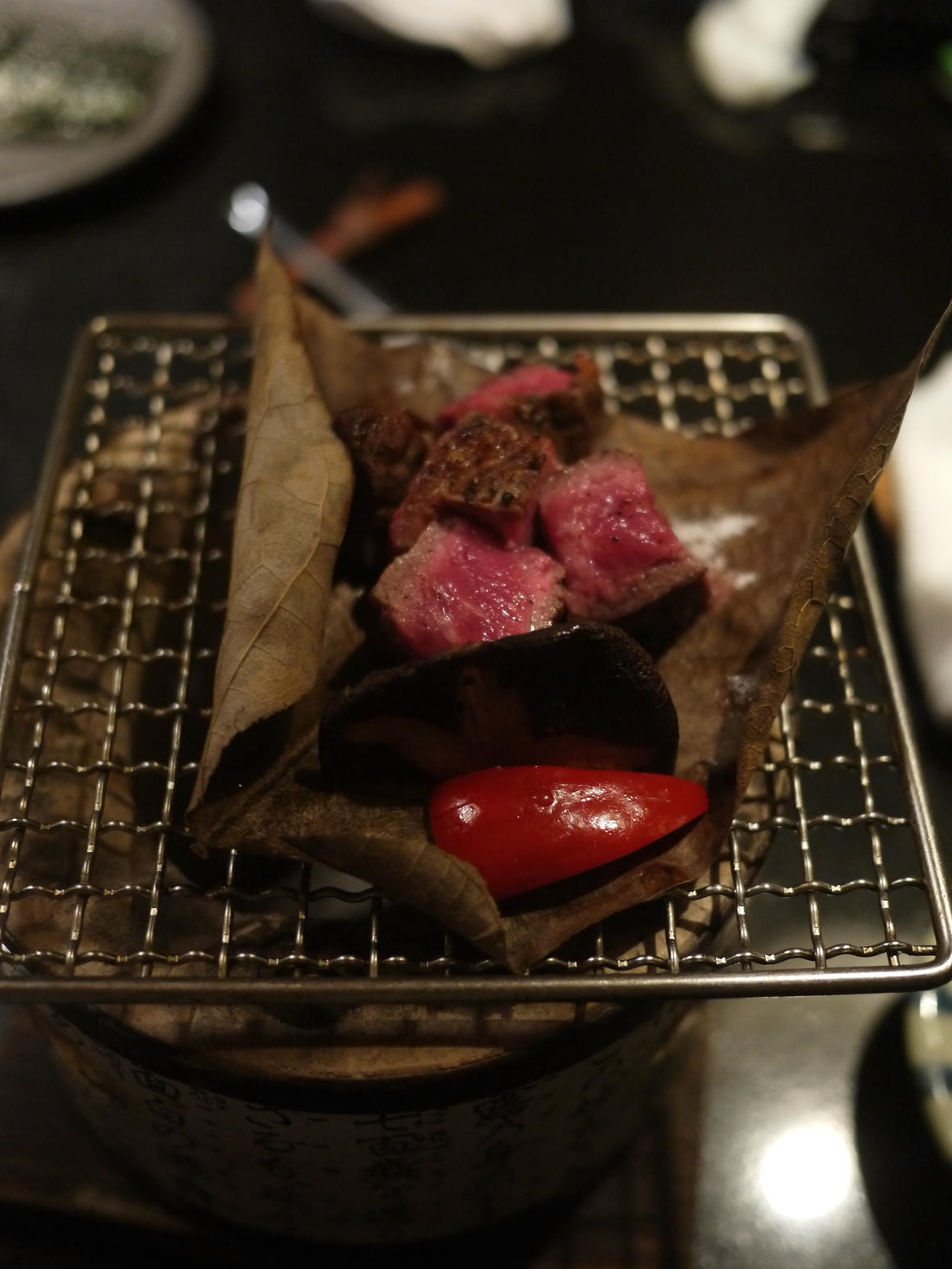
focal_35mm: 41
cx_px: 472
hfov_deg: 35.1
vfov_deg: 45.8
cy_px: 628
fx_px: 1503
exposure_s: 1/25
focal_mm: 20
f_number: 1.7
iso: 800
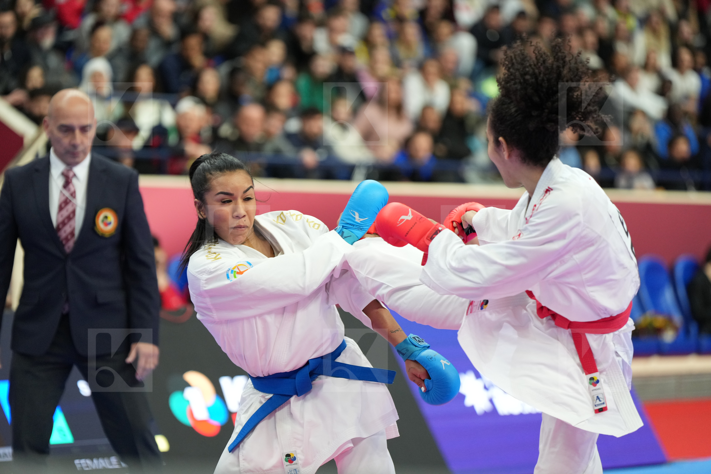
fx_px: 3120
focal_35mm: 158
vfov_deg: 8.7
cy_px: 237
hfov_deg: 13.0
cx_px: 356
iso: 2500
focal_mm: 158
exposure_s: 1/1000
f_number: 2.8
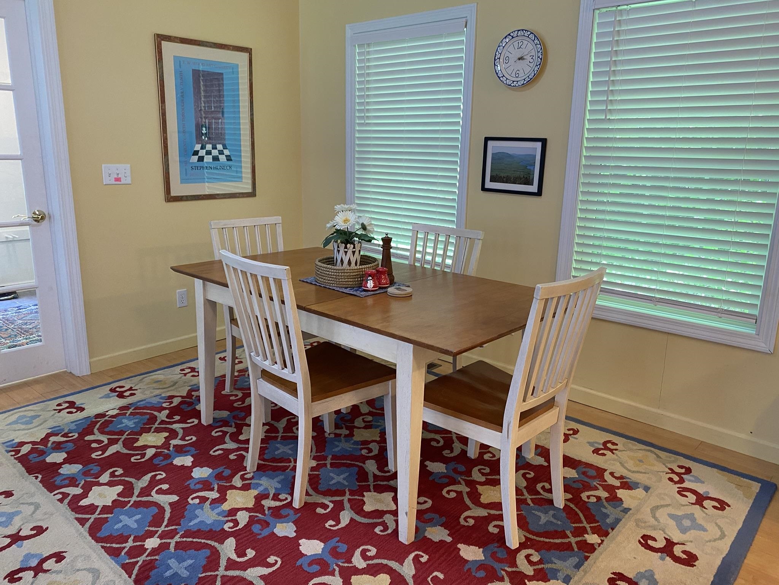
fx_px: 585
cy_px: 292
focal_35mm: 26
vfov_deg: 53.1
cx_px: 390
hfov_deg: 67.3
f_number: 1.8
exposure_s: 1/60
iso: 160
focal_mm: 4.25
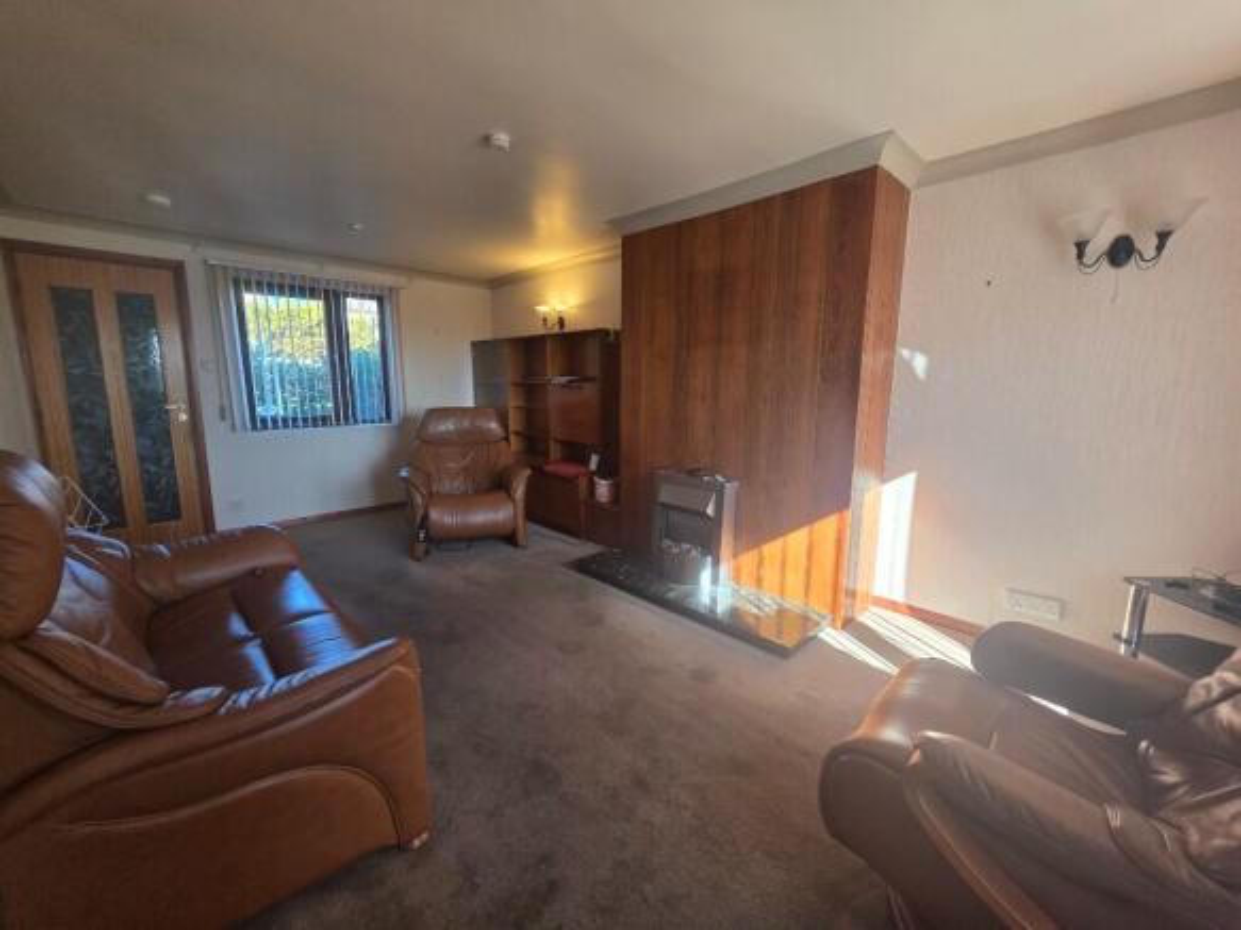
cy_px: 465
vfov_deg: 89.9
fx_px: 466
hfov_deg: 106.2
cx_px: 620
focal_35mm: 13
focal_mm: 2.2
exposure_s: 1/100
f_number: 1.9
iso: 80
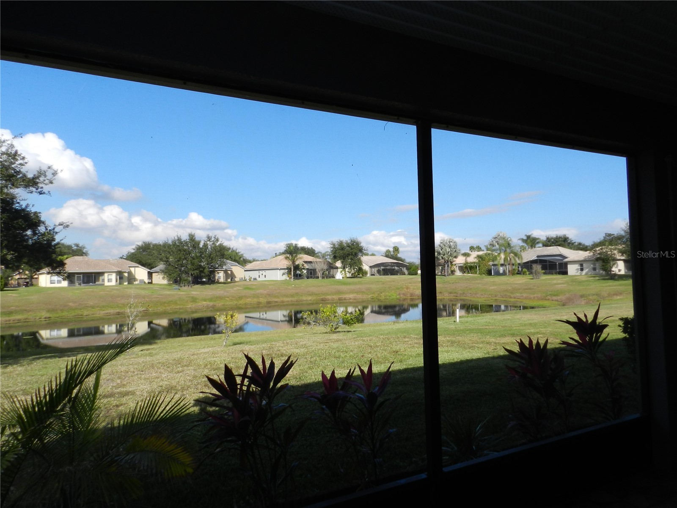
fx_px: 450
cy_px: 254
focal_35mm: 23
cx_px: 338
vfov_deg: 58.9
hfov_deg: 73.9
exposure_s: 1/640
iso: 160
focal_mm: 4
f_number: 4
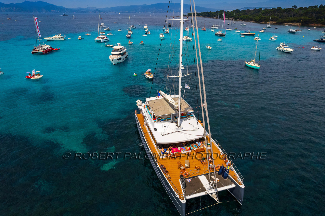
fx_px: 199
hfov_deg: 78.6
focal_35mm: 22
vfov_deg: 57.2
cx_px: 162
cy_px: 108
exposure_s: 1/5000
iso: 100
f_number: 2.8
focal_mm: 8.4
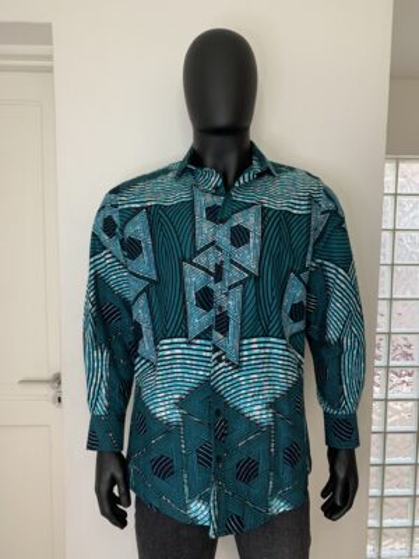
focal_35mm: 26
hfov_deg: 53.1
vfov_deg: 67.3
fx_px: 420
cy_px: 280
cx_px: 210
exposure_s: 1/60
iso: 200
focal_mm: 4.25
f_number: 1.8
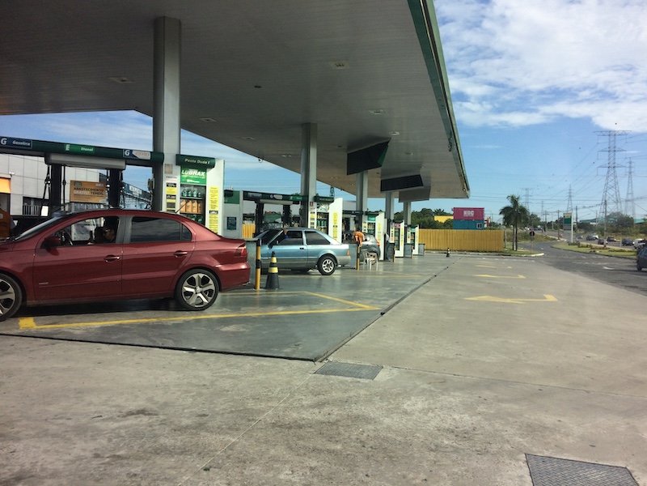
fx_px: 542
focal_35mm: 29
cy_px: 243
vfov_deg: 48.2
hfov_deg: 61.7
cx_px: 324
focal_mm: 4.15
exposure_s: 1/402
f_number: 2.2
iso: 32
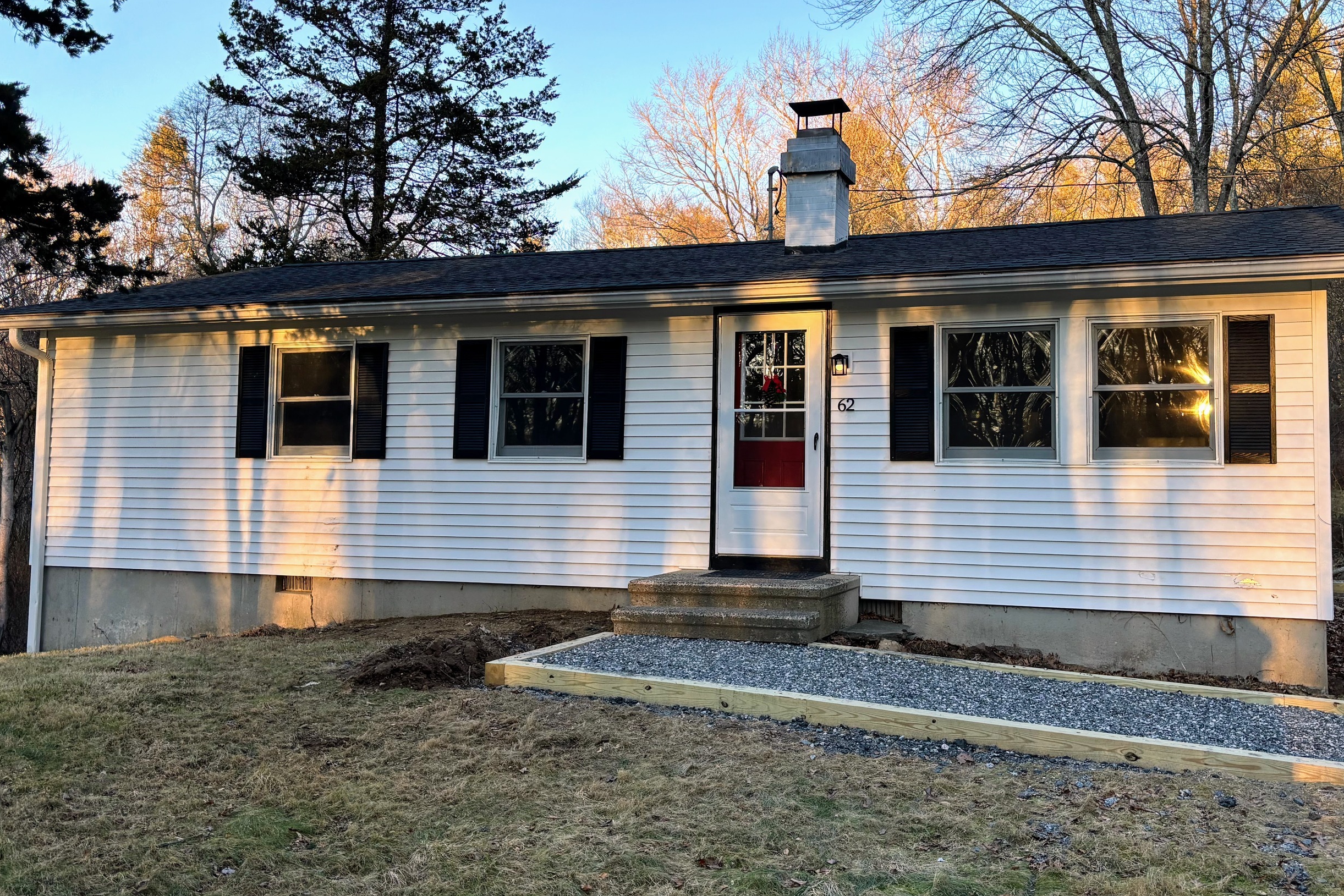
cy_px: 391
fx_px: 1269
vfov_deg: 38.8
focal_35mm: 34
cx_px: 737
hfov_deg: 55.7
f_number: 1.6
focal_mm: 5.96
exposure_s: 1/338
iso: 50
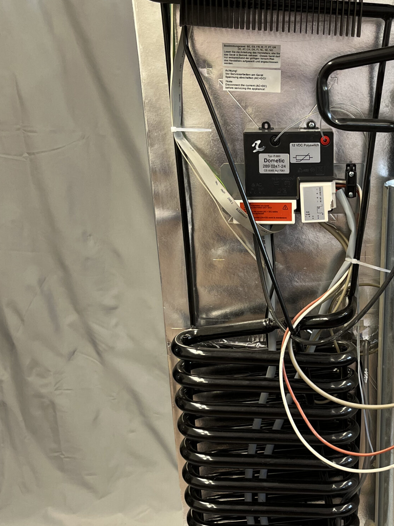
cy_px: 280
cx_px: 317
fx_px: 683
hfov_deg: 31.3
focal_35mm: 45
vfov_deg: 42.1
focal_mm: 5.1
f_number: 1.6
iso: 125
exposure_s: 1/100
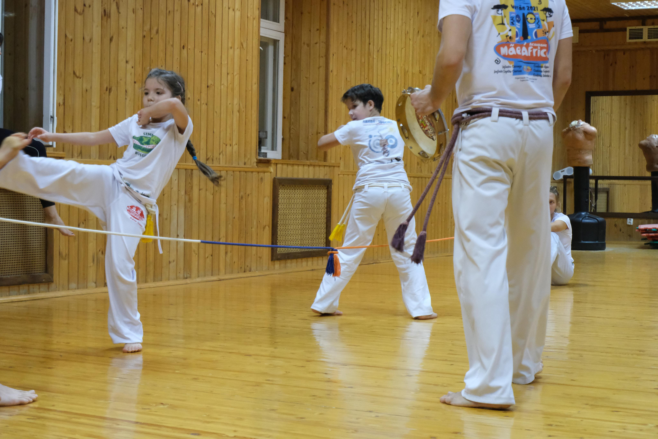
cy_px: 220
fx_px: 1188
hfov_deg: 31.0
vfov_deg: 20.9
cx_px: 329
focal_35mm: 65
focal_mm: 43.2
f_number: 5.6
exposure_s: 1/85
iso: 6400
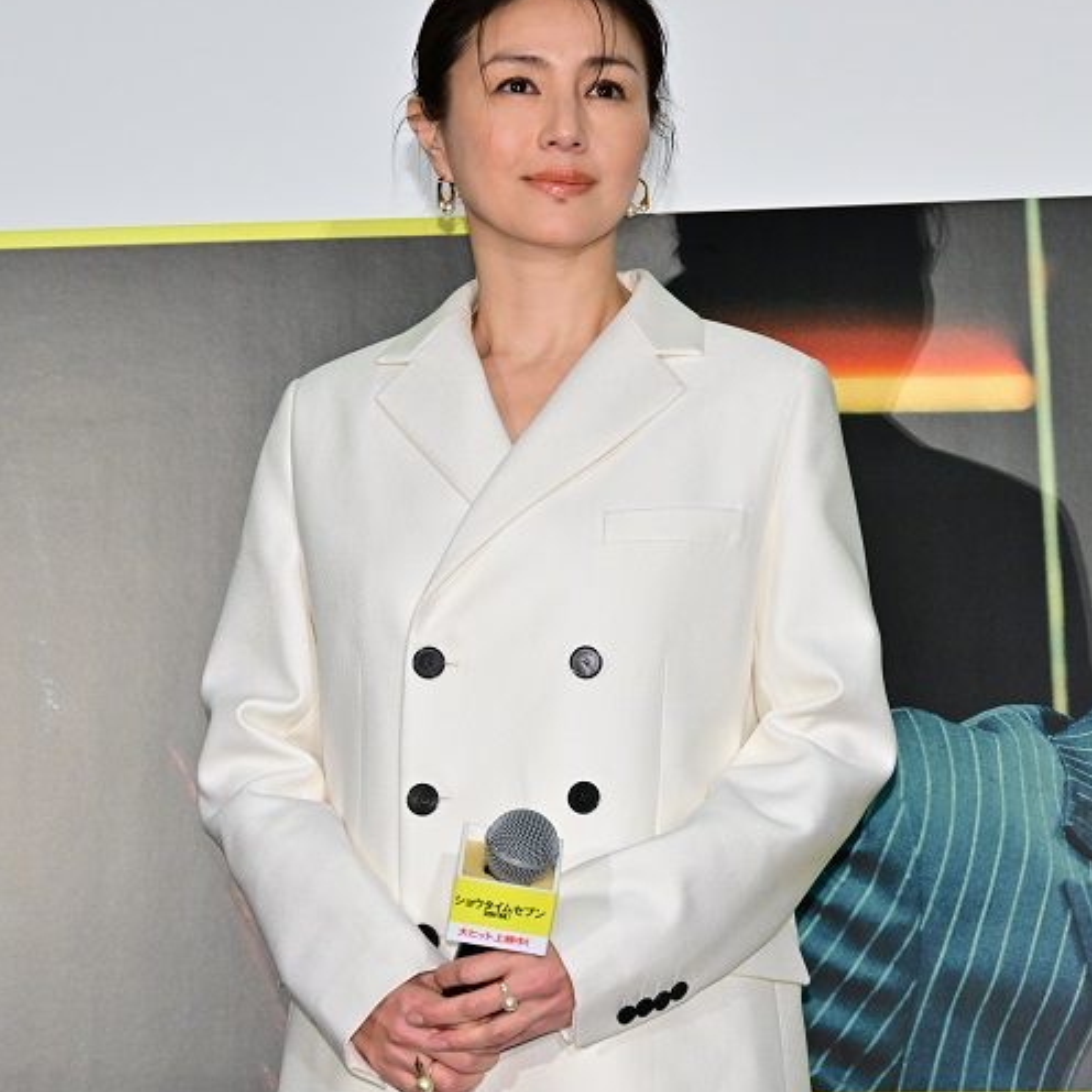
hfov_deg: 10.3
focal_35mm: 170
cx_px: 575
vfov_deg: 10.3
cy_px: 507
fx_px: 6067
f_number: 6.3
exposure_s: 1/200
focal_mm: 120
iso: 3200
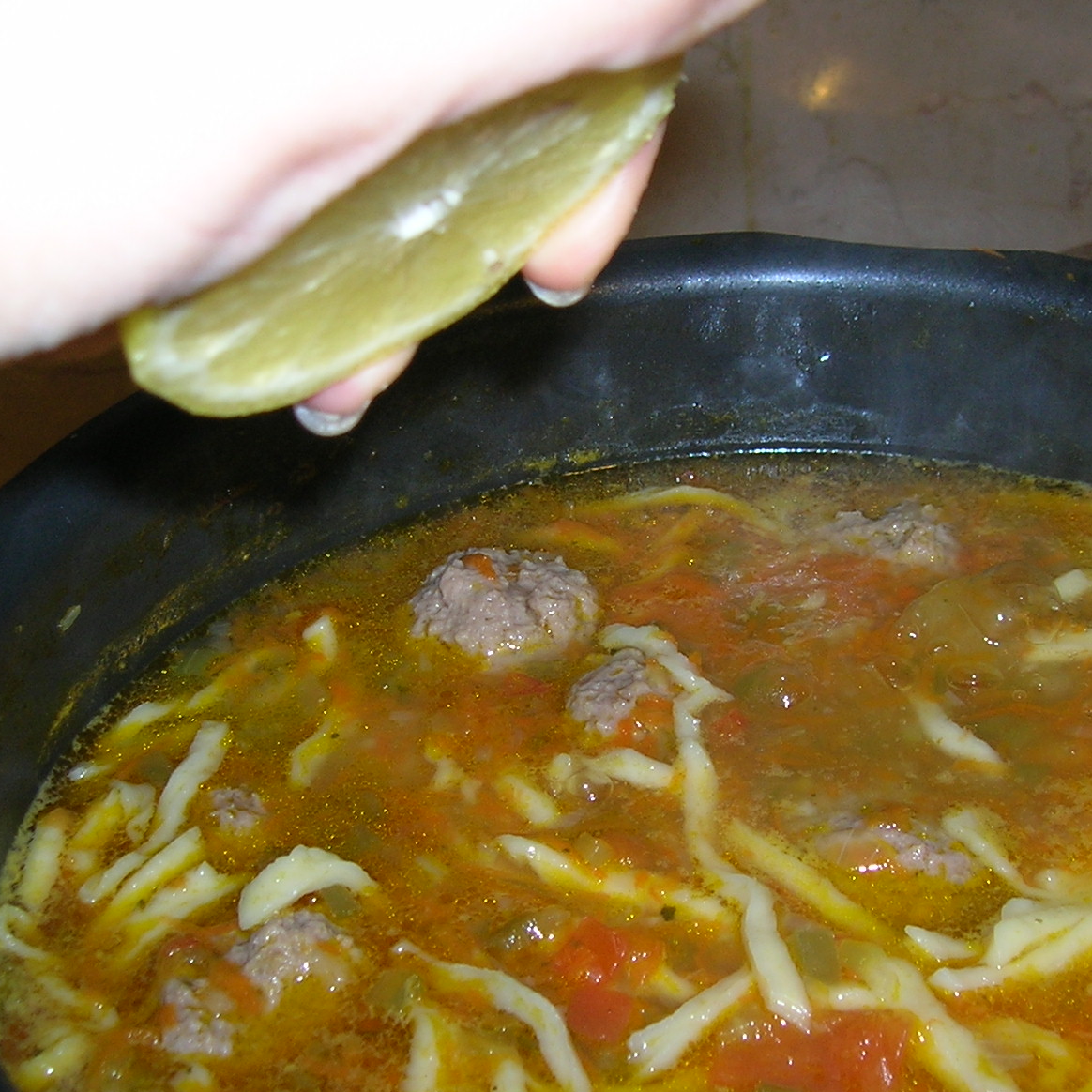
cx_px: 630
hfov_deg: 29.0
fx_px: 2106
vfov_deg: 29.1
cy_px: 570
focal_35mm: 59
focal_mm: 5.7
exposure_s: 1/60.1
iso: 50
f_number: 2.9
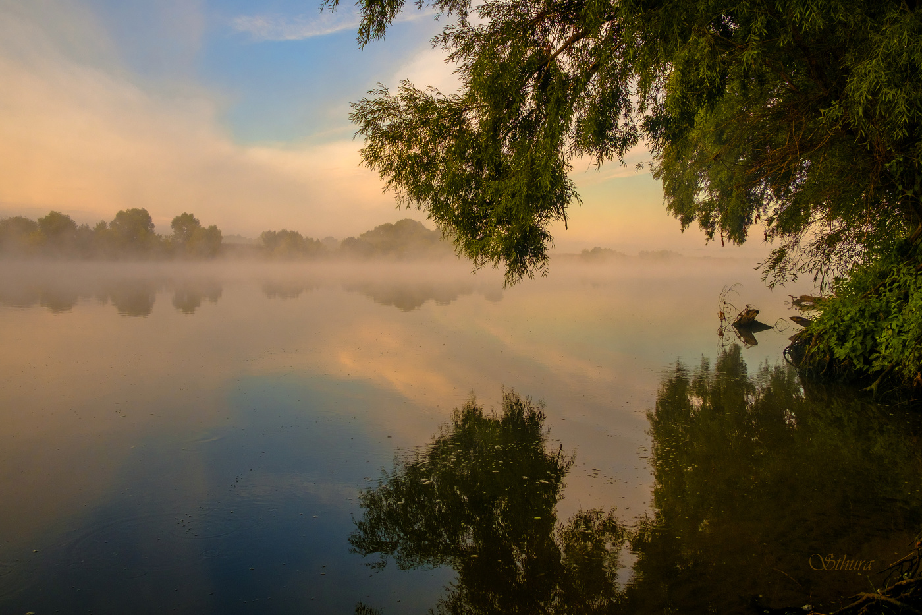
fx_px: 691
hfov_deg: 67.4
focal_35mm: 27
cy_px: 308
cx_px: 461
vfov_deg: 47.9
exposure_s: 1/160
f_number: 8
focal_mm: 18
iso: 200
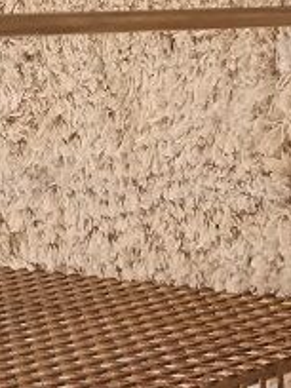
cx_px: 105
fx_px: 1569
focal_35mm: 140
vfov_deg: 14.0
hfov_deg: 10.6
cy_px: 36
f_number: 2.2
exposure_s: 1/30
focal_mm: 3.83
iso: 160
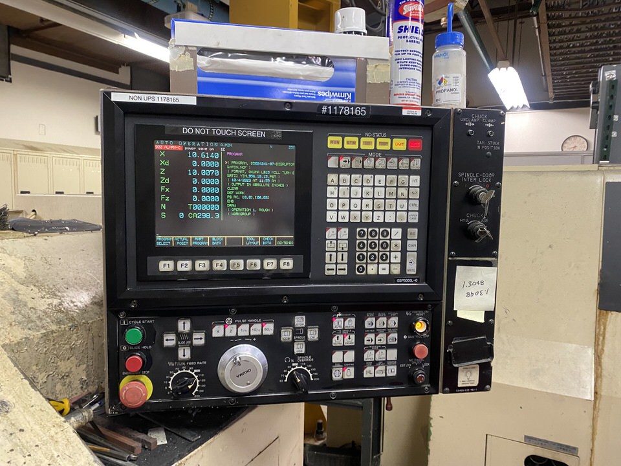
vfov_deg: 53.1
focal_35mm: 26
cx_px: 310
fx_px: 466
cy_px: 233
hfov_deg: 67.3
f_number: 1.8
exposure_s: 1/60
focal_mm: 4.25
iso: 250
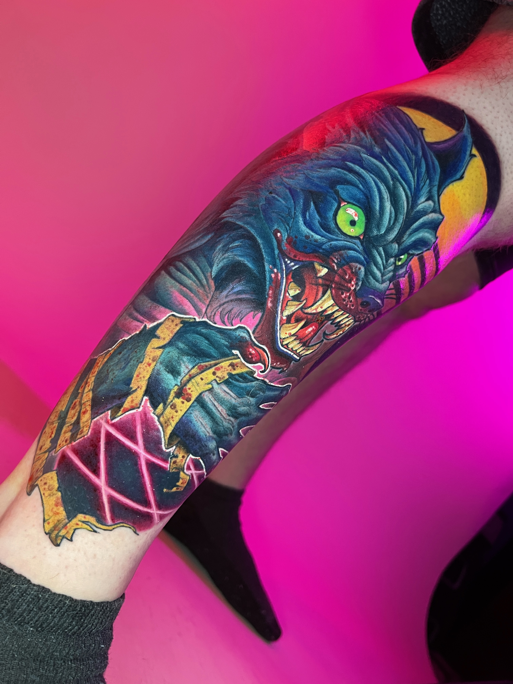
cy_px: 342
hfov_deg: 53.1
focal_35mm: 26
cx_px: 256
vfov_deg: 67.3
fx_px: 514
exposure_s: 1/60
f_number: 1.5
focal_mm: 5.7
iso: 500
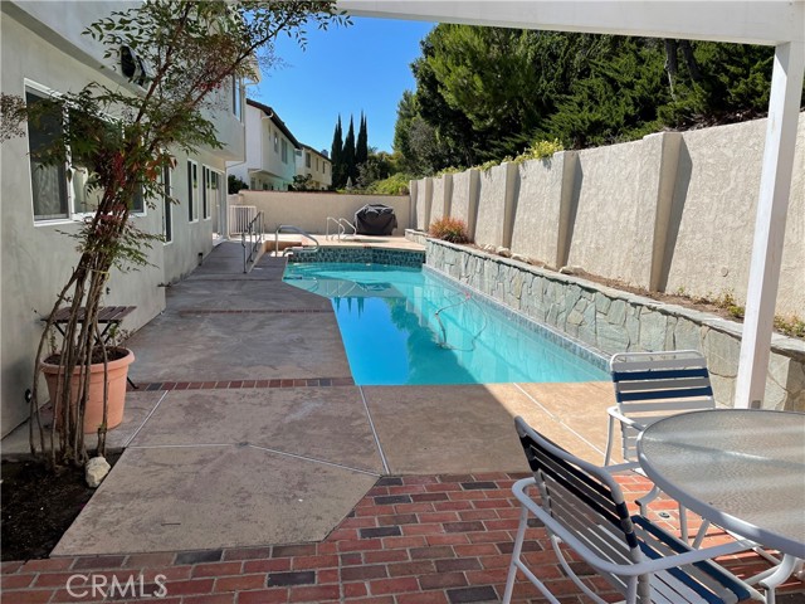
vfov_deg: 53.1
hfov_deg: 67.3
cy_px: 302
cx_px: 402
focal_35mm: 26
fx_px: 605
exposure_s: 1/2959
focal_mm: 4.2
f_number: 1.6
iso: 32
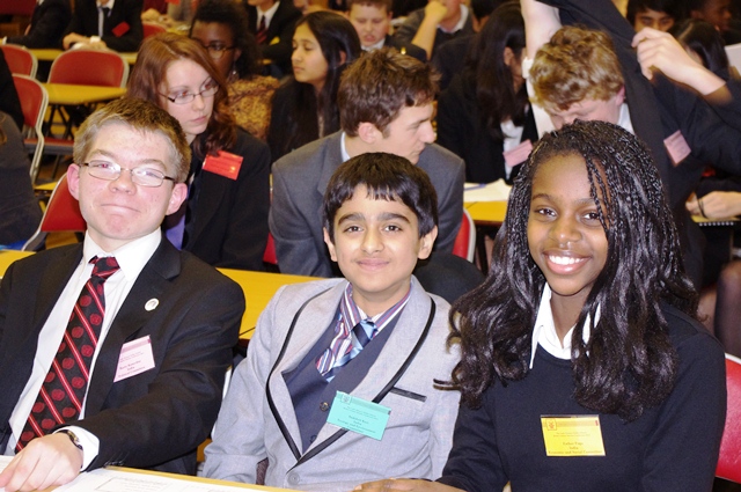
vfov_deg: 16.6
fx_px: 1686
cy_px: 246
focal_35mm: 82
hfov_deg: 24.8
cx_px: 370
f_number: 5.6
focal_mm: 55
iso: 1600
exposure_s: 1/40
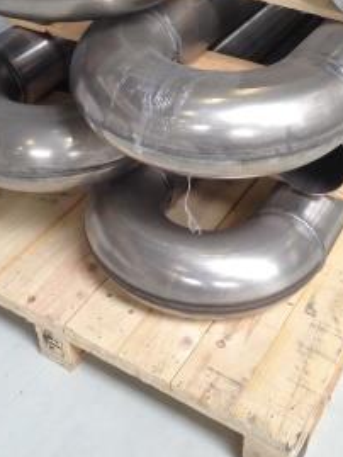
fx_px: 726
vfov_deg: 34.5
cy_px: 146
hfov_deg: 26.6
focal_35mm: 55
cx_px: 185
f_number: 2.4
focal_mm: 4.12
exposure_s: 1/60
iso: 50
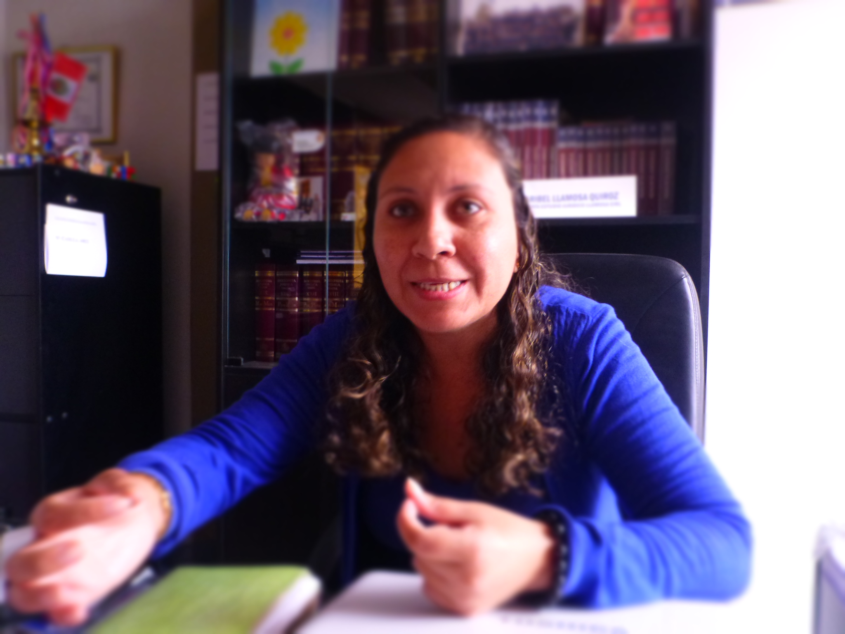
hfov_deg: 60.0
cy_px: 317
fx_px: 732
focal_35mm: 30
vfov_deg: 46.8
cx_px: 422
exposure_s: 1/25
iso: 400
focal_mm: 5.4
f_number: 3.6
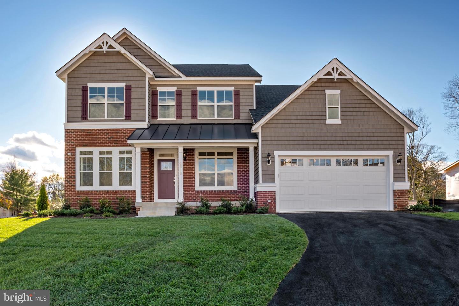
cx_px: 230
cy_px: 153
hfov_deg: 93.3
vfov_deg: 70.5
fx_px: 217
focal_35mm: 17
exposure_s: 1/50
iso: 100
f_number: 18
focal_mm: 17
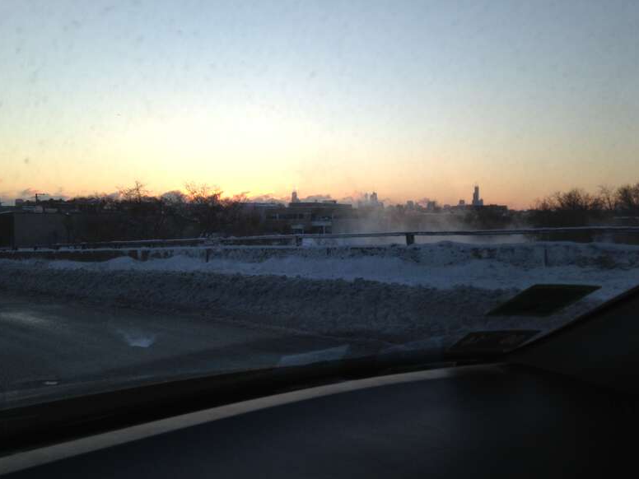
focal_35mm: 34
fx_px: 628
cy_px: 233
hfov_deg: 54.0
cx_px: 325
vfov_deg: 41.8
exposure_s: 1/242
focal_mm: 4.12
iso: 50
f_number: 2.4
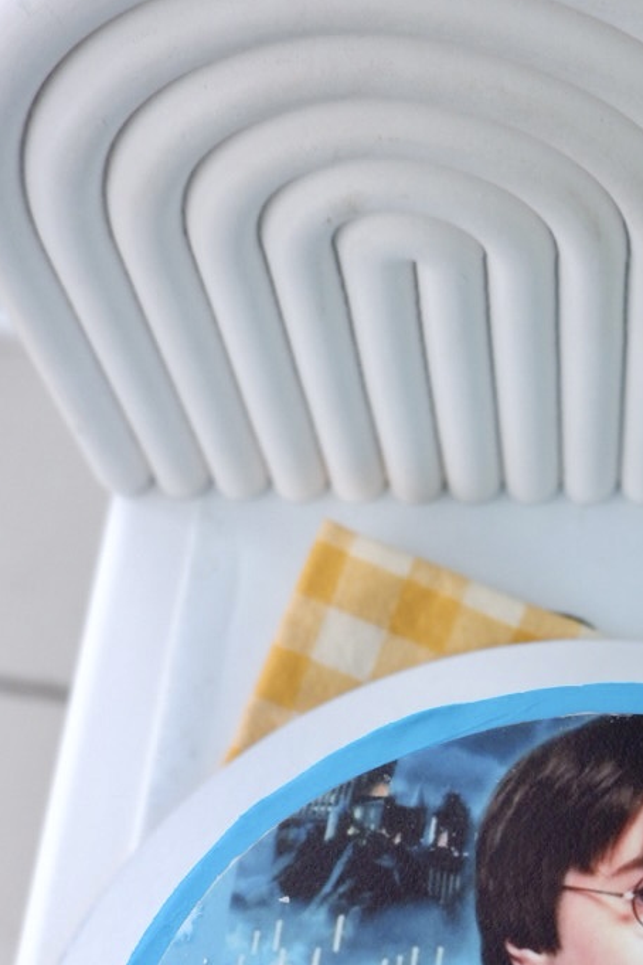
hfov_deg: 21.7
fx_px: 1607
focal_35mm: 60
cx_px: 656
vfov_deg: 29.9
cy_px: 1067
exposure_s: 1/120
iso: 400
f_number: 3.5
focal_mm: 15.6
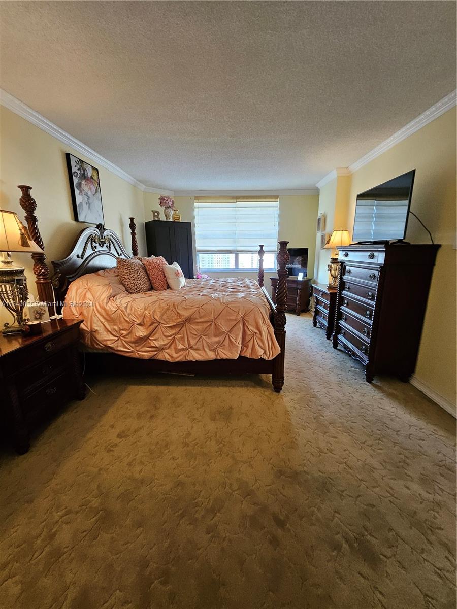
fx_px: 229
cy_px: 304
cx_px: 228
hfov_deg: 89.9
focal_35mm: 13
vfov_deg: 106.2
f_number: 2.2
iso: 250
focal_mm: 1.74
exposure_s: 1/60
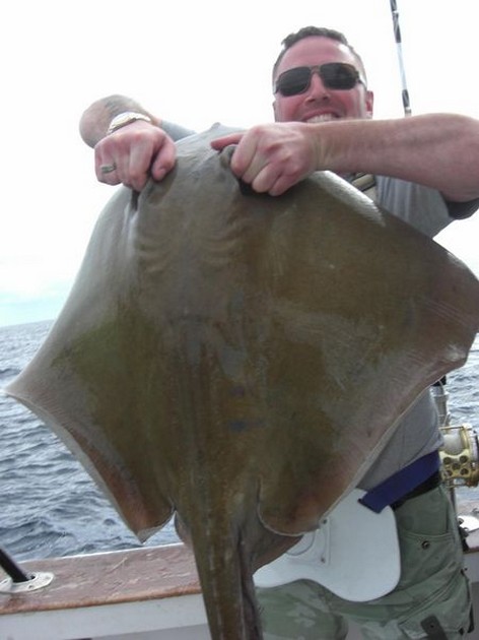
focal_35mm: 38
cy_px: 320
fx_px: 702
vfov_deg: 49.0
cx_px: 240
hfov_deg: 37.7
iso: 80
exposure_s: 1/320
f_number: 4
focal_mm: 7.9
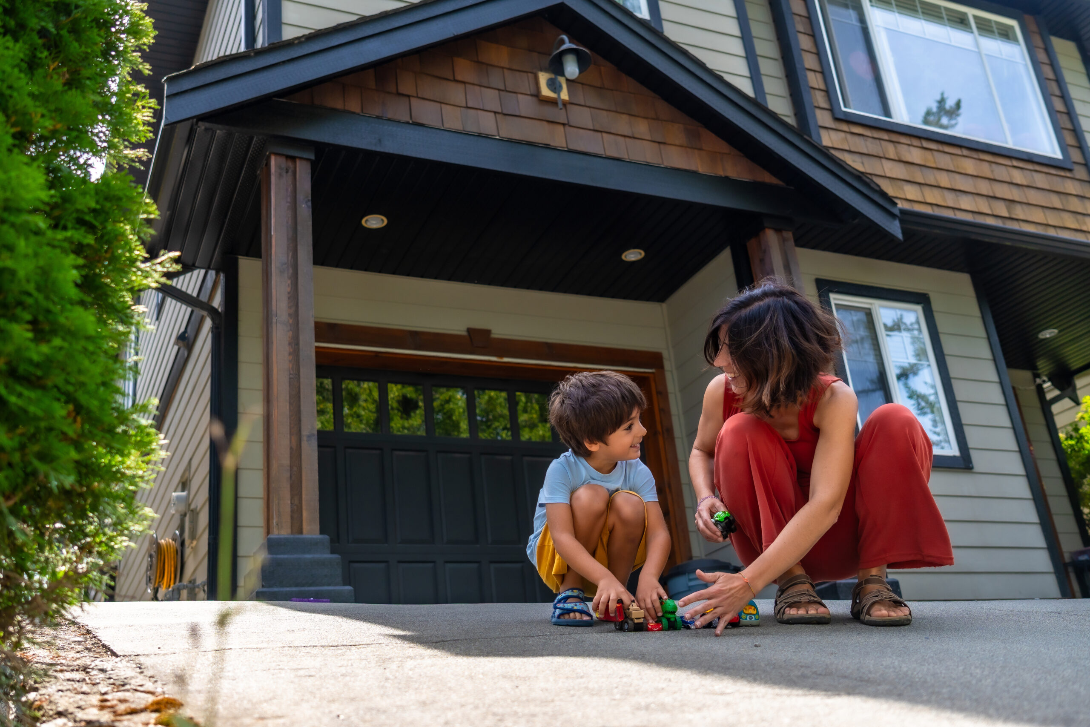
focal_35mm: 34
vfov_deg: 38.4
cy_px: 364
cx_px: 545
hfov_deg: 55.1
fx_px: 1045
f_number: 2.8
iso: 100
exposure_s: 1/640
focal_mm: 23
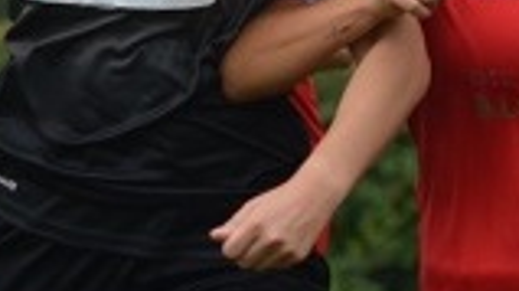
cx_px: 209
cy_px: -155
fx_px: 14848
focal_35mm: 1080
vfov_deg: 1.1
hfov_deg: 2.0
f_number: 5
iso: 450
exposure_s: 1/1000
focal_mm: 165
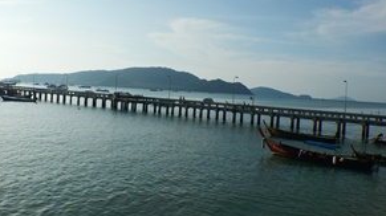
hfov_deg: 54.9
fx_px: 368
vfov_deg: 32.6
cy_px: 83
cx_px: 155
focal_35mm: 36
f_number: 8.2
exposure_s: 1/500
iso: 125
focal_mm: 4.3
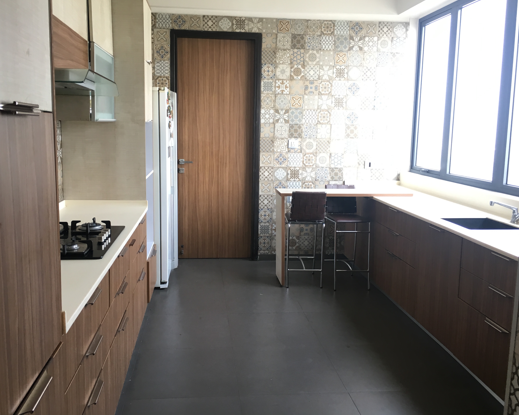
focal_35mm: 32
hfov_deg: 55.6
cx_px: 249
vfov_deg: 45.8
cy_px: 196
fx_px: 491
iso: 32
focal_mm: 4.15
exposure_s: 1/33
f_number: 2.2
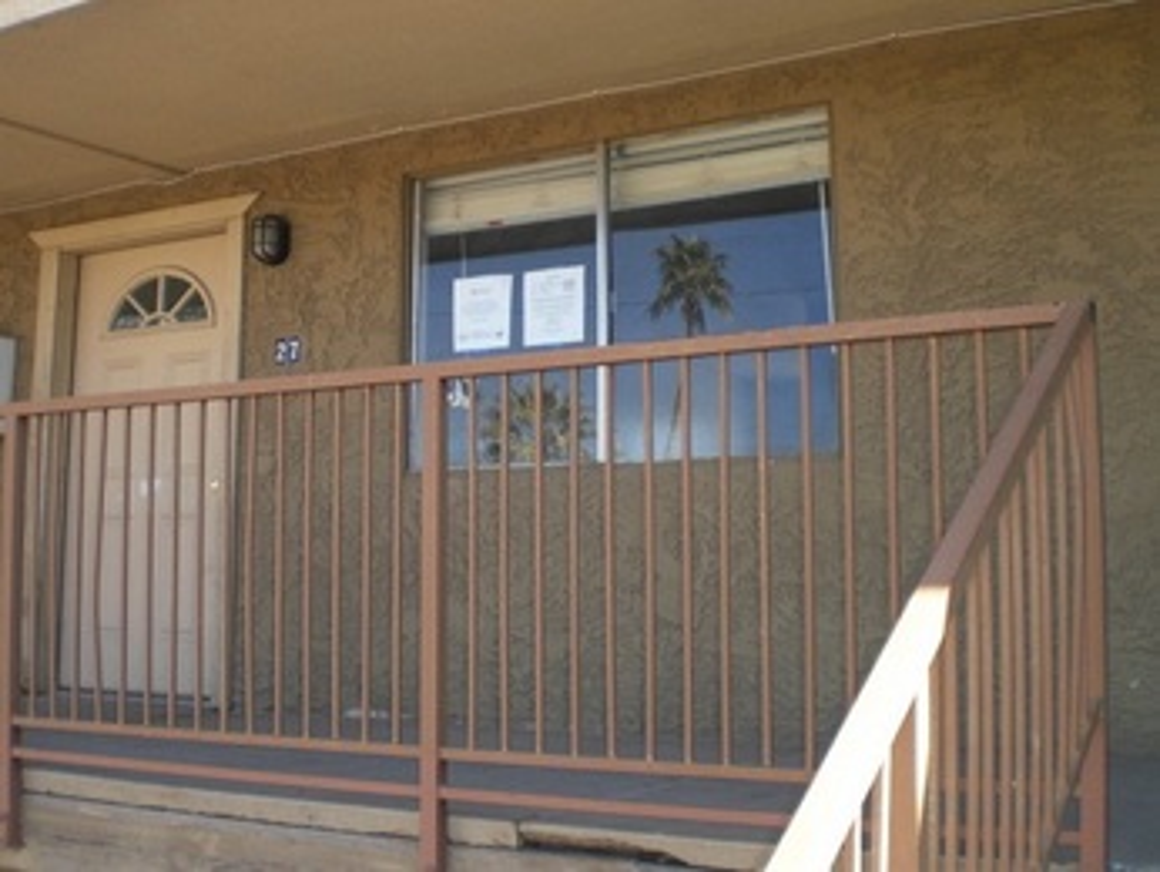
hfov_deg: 48.9
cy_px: 436
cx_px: 580
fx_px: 1274
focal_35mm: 38
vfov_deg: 37.8
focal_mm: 6.3
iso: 50
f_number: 3.1
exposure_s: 1/125
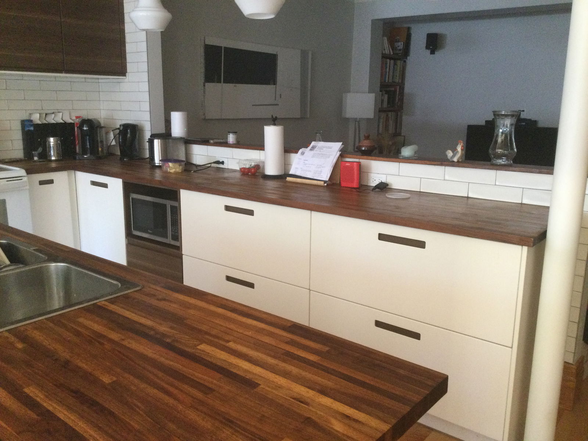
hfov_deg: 58.4
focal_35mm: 31
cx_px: 294
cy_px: 220
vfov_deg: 45.4
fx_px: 527
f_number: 2.4
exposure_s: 1/30
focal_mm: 3.3
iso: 160
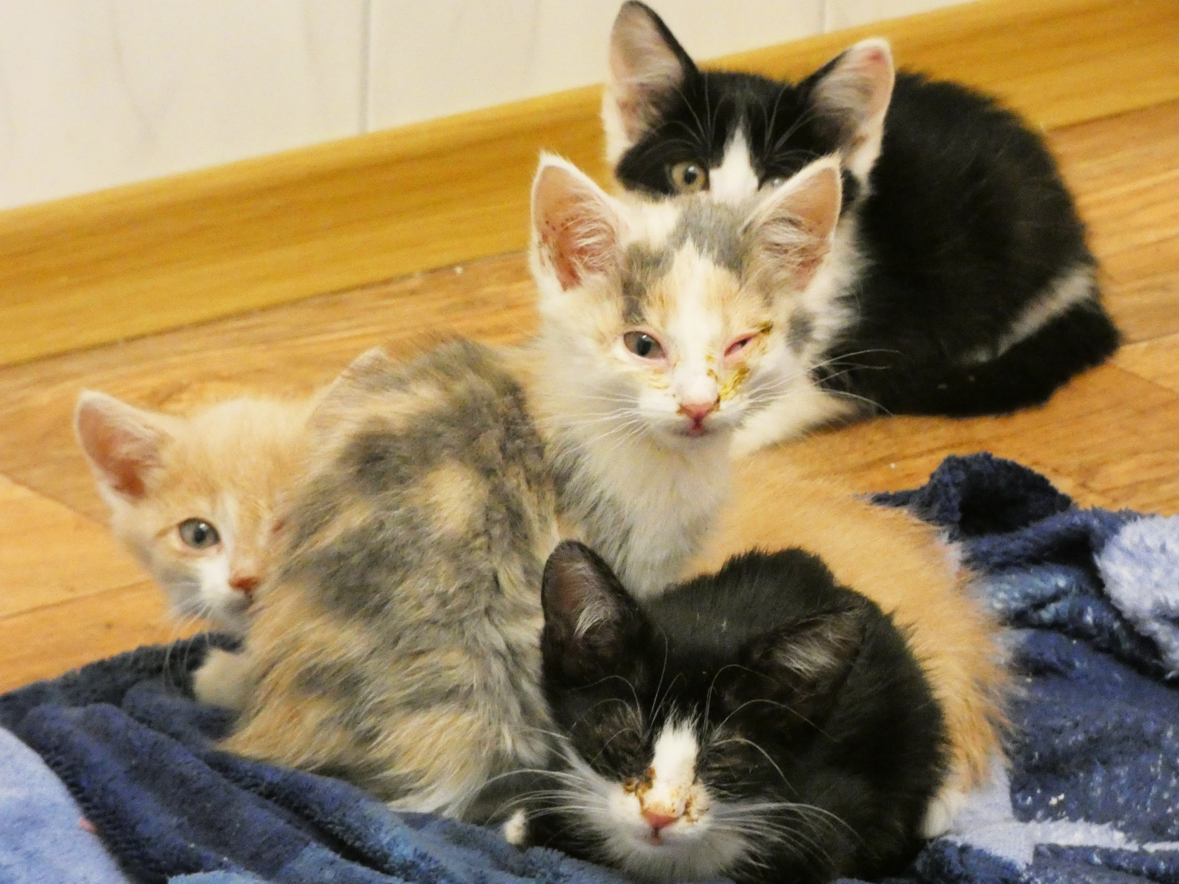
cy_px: 442
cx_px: 590
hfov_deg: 6.6
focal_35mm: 300
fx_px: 10218
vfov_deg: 5.0
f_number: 5.5
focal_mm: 53.8
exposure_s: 1/30
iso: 1600
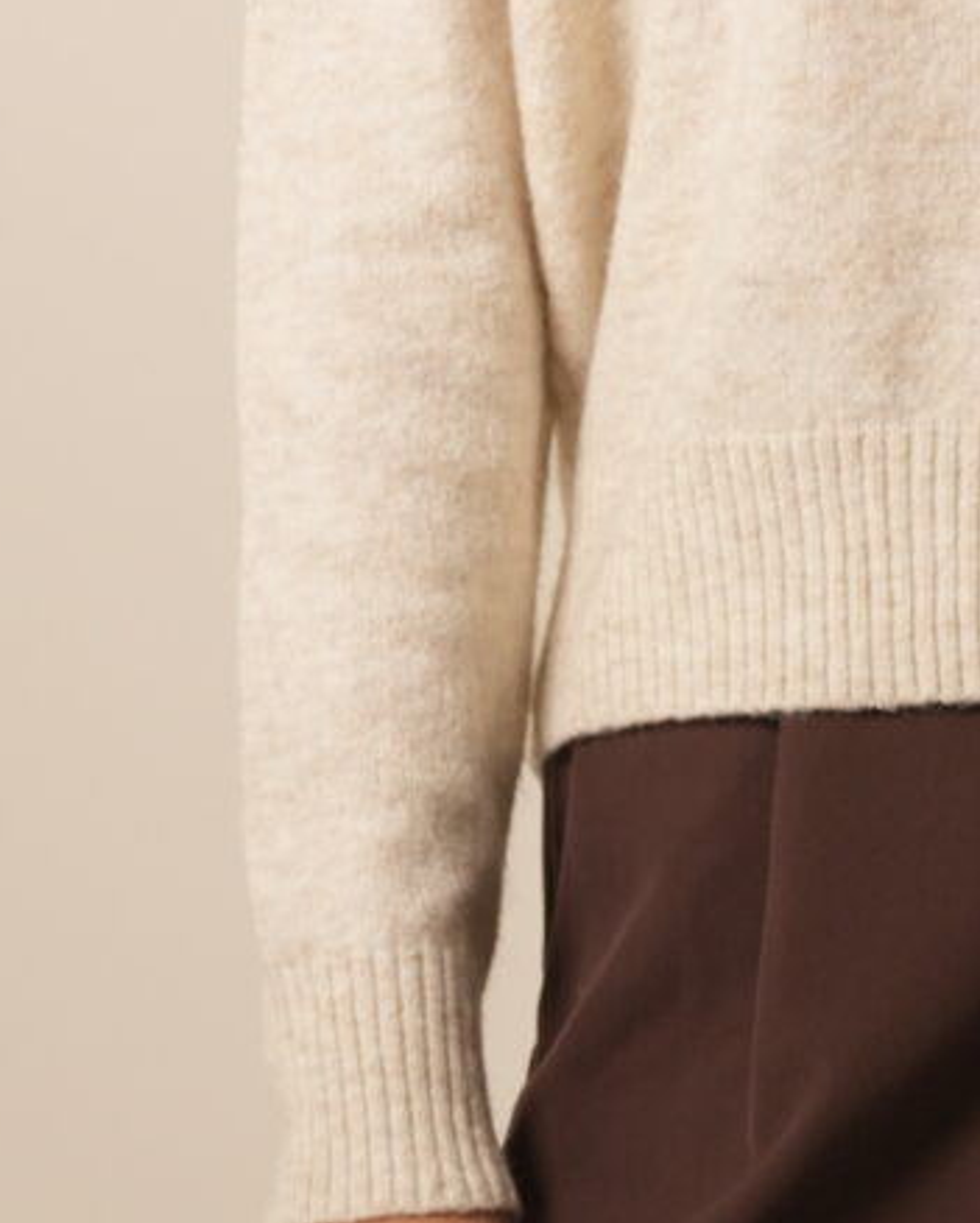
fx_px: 19268
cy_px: -396
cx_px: 1005
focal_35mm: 532
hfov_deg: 2.9
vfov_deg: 3.6
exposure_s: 1/125
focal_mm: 138
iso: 1000
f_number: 4
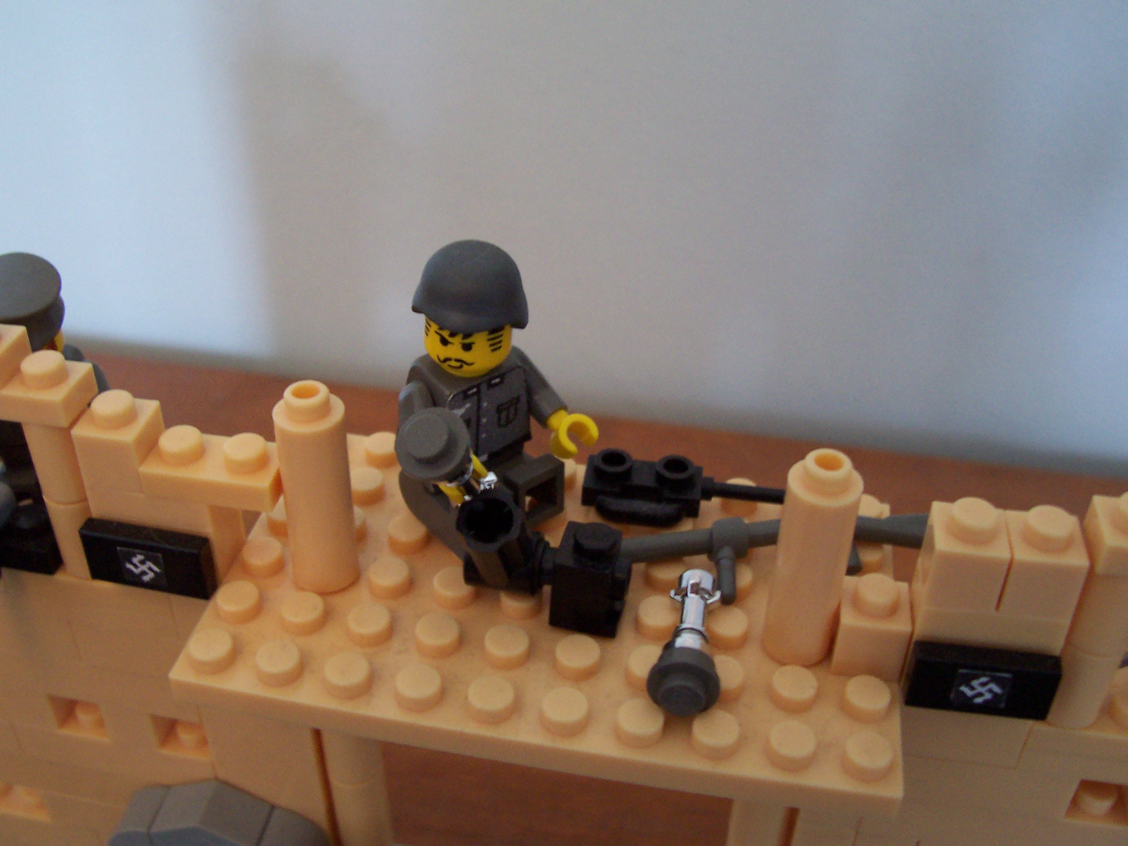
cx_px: 564
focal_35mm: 37
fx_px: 1206
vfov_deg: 38.7
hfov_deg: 50.1
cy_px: 423
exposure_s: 1/8
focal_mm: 5.6
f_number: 2.8
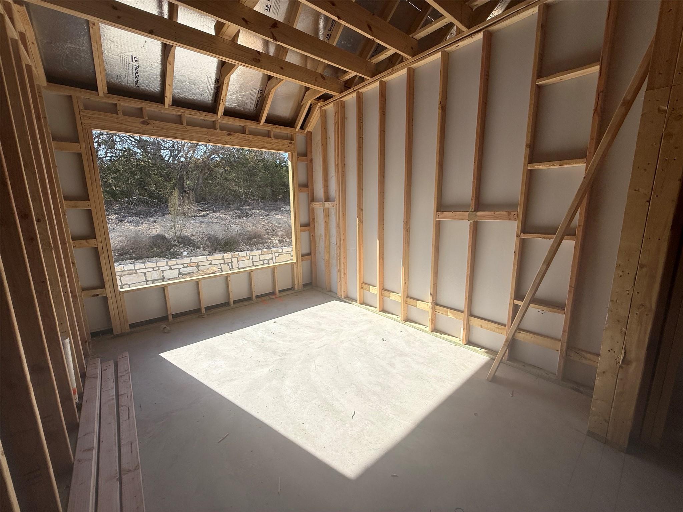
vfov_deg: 85.7
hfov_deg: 102.1
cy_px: 256
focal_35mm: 14
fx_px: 276
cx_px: 342
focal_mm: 2.22
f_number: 2.2
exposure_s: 1/1572
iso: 50
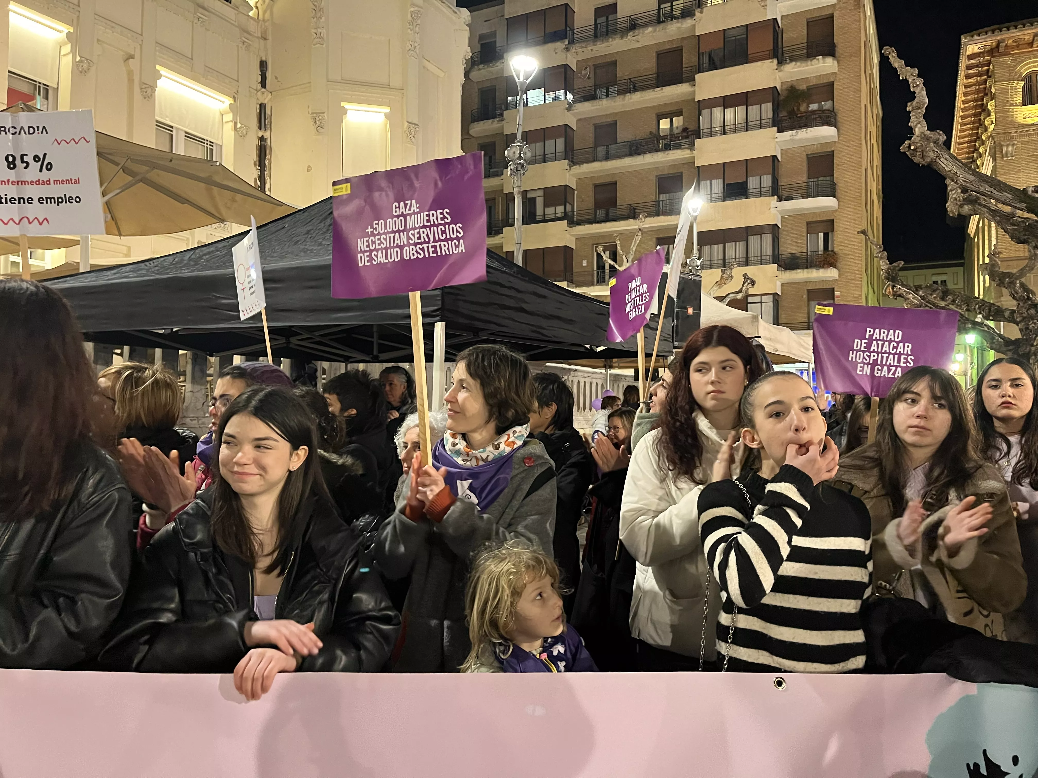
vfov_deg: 53.1
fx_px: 780
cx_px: 519
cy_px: 389
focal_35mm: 26
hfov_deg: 67.3
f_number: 1.6
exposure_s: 1/25
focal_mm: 5.1
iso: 500
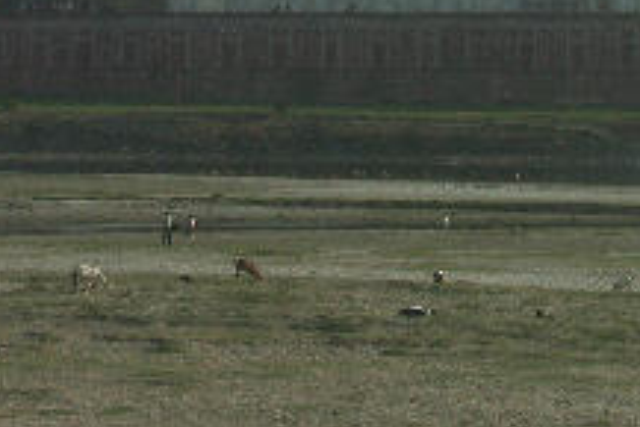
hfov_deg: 11.5
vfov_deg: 7.7
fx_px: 3131
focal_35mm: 176
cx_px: 677
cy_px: -133
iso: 100
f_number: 8
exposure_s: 1/400
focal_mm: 17.14
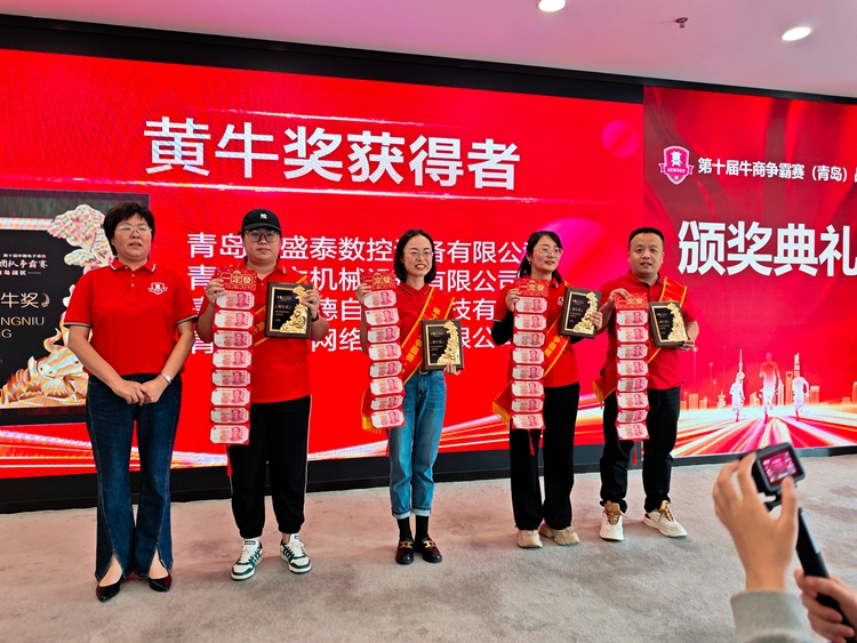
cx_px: 428
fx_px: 570
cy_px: 322
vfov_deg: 58.9
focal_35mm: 23
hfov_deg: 73.9
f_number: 1.42
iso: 250
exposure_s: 1/250
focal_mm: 6.68
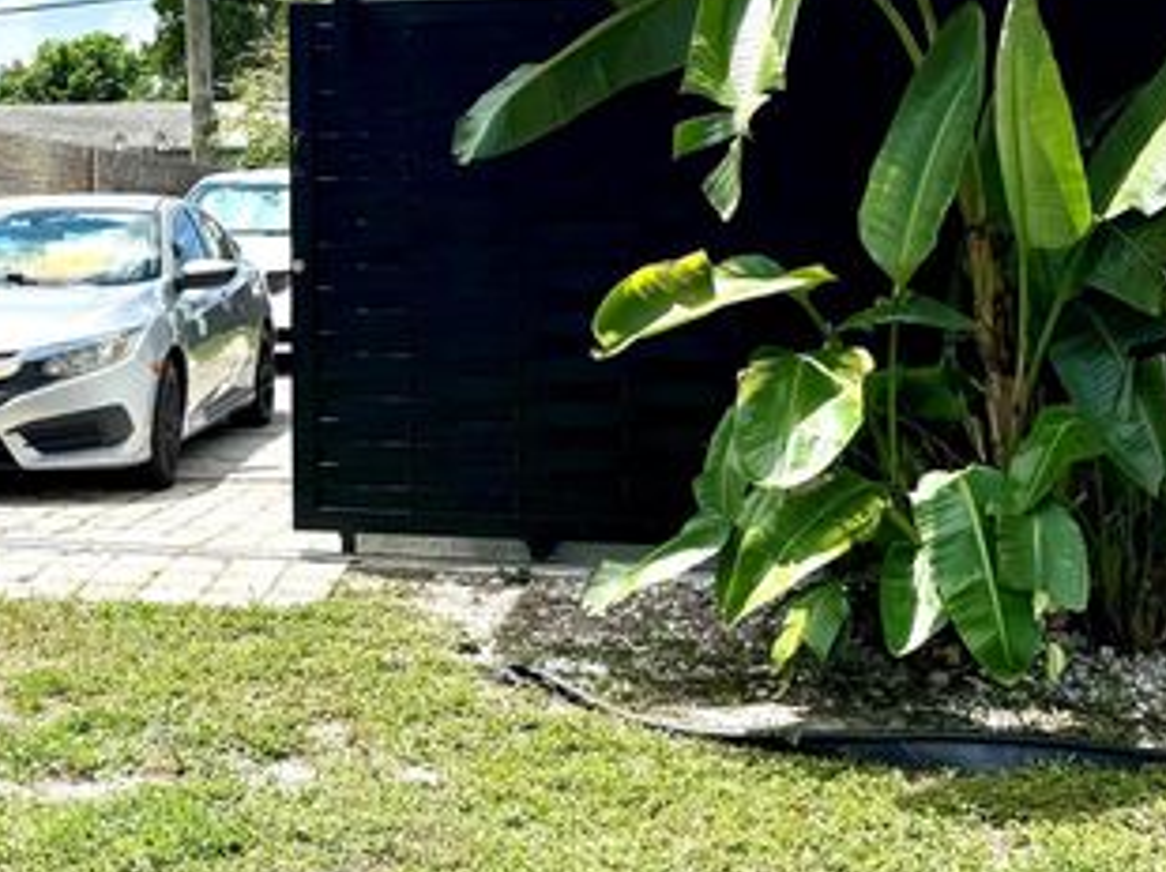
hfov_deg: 41.1
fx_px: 1548
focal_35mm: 46
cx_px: 463
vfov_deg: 29.9
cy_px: 54
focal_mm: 6.76
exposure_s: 1/6410
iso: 80
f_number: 1.78
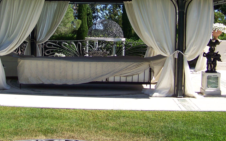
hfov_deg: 34.4
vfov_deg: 21.5
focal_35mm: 59
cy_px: 12
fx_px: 363
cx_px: 86
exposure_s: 1/640
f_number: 2.8
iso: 64
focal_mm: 5.85
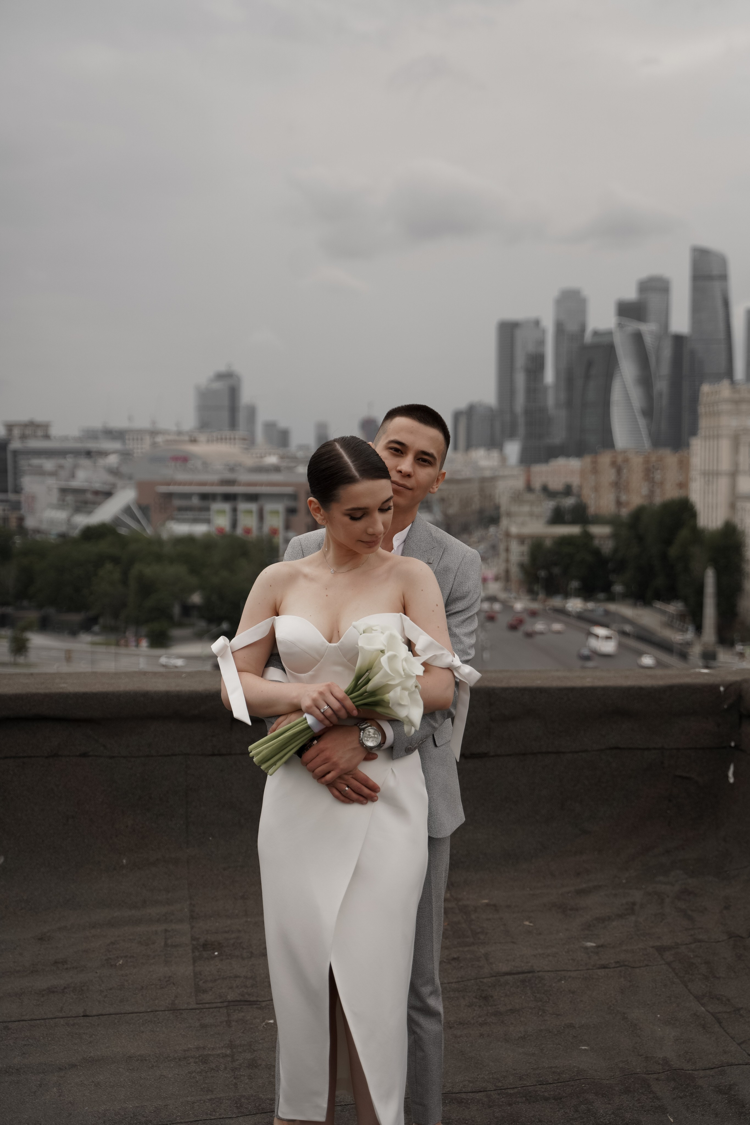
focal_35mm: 49
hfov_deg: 27.5
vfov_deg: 40.3
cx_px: 375
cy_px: 562
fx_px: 1531
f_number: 2.8
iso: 125
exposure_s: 1/4000
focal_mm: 49
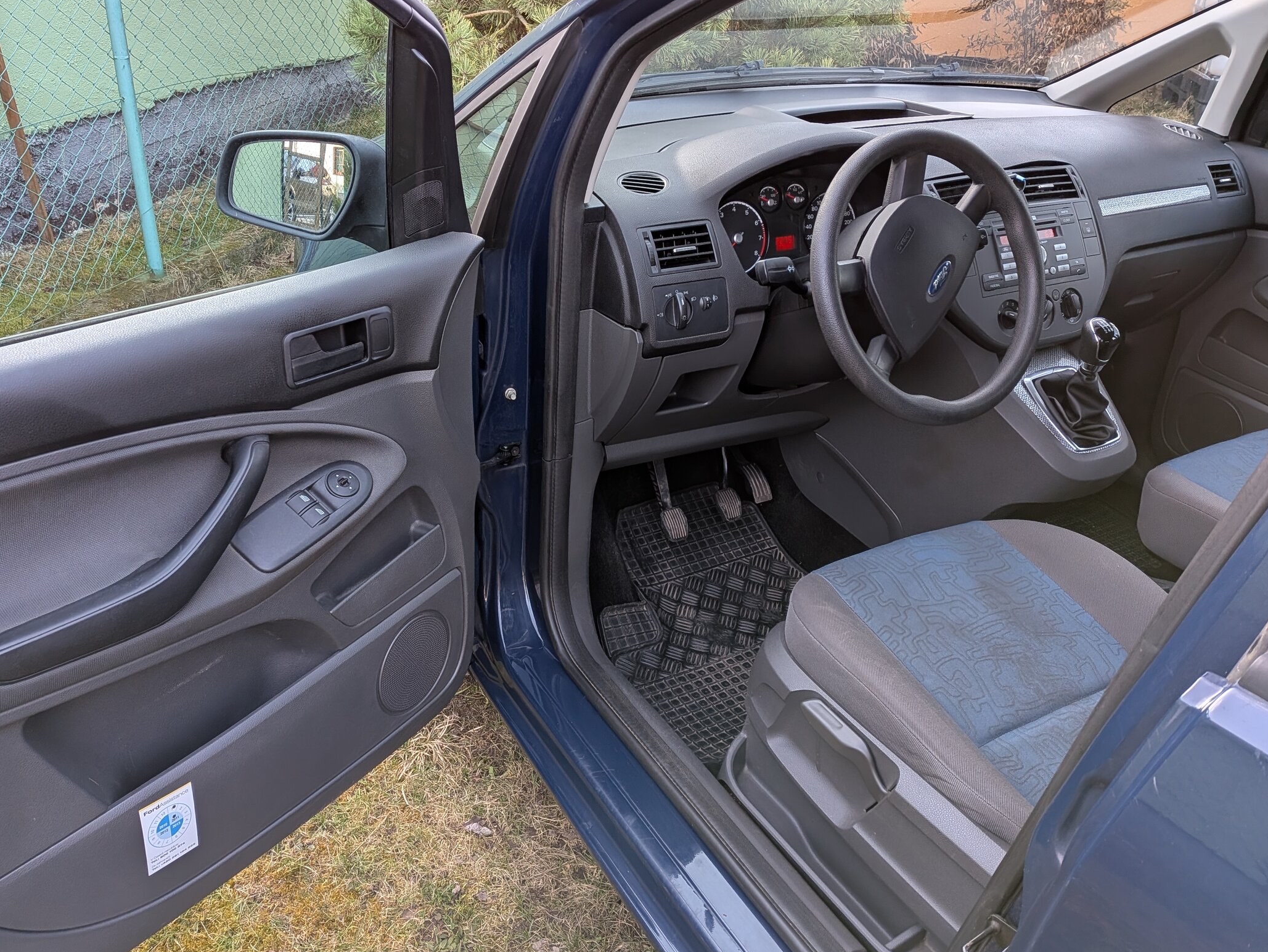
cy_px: 426
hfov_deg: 63.2
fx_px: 1026
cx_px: 552
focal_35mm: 28
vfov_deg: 49.7
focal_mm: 4.53
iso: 35
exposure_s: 1/100
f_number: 1.7
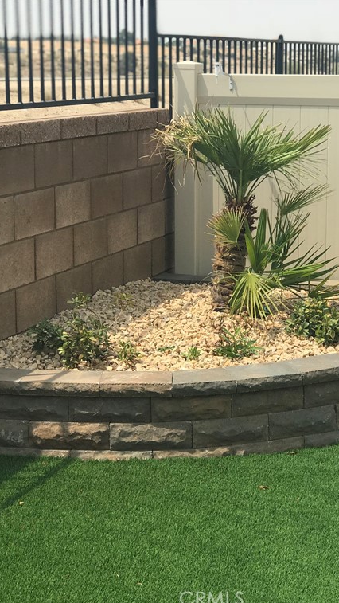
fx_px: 1342
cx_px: 223
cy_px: 304
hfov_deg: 14.4
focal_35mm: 84
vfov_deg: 25.3
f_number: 2.8
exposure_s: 1/812
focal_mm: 6.6
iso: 20
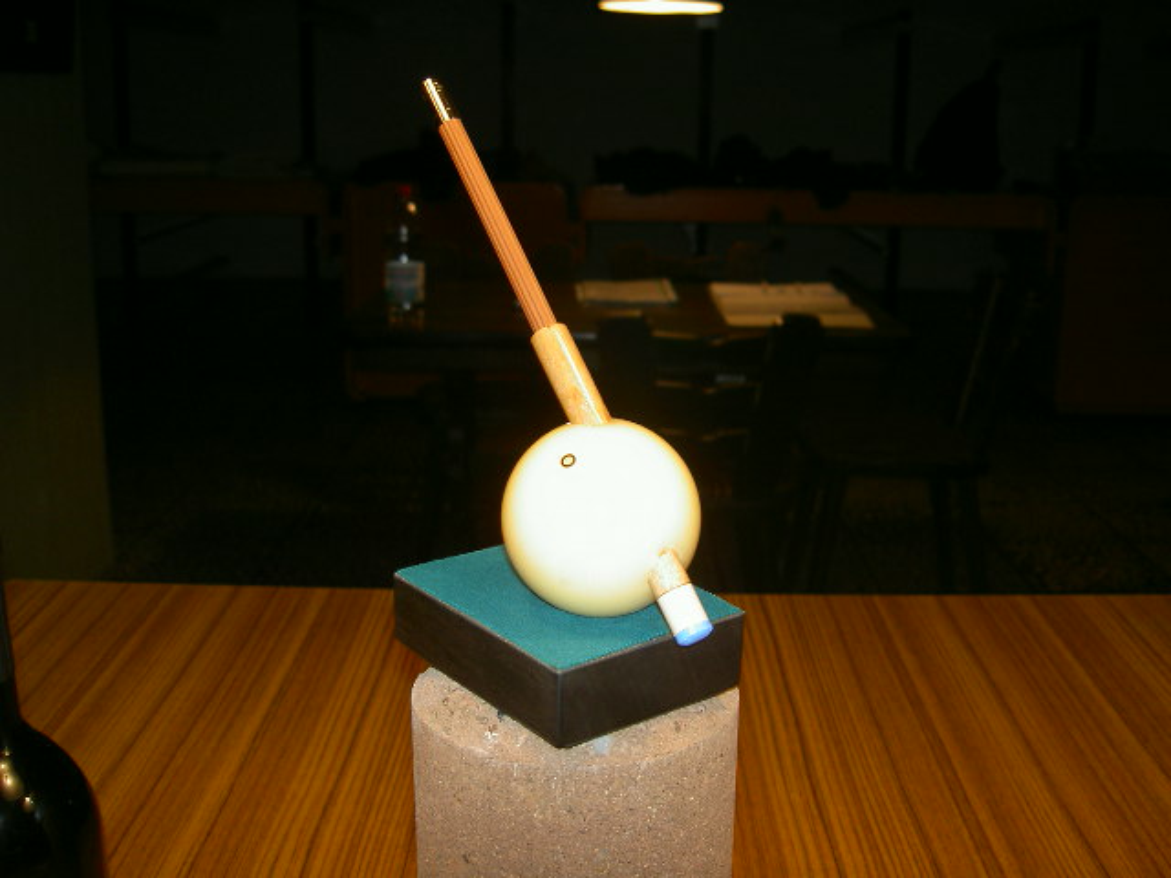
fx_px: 1319
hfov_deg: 47.9
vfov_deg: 36.8
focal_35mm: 39
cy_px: 439
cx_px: 586
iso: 100
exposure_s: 1/59.5
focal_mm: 8
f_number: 2.8
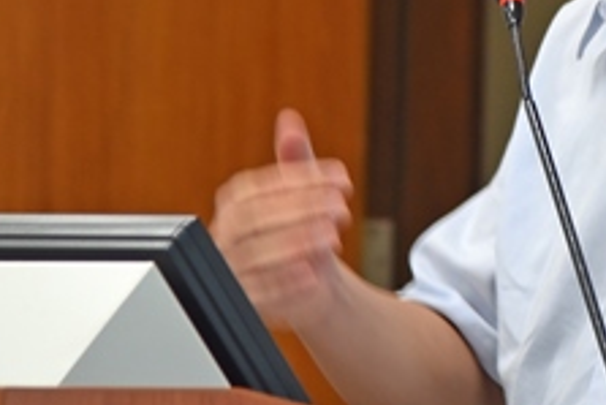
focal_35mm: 552
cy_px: -234
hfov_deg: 3.7
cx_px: 696
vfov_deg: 2.5
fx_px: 9298
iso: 720
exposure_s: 1/60
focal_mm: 120
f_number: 4
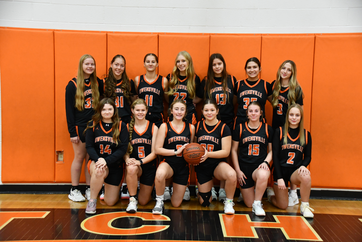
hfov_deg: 35.1
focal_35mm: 57
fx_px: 573
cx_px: 181
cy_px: 121
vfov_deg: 23.8
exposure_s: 1/200
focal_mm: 38
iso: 3200
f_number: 4.2
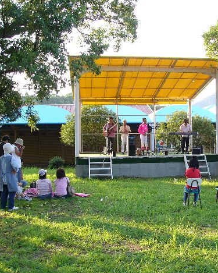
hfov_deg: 31.1
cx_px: 155
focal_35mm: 48
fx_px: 387
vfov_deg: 38.8
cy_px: 136
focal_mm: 6
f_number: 2.8
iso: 50
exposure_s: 1/60
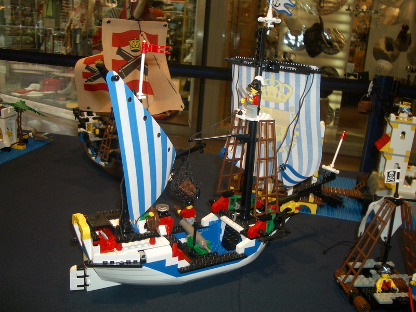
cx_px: 208
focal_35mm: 35
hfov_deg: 52.6
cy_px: 156
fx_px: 421
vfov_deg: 40.7
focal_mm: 5.8
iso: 100
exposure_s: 1/60
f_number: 2.6
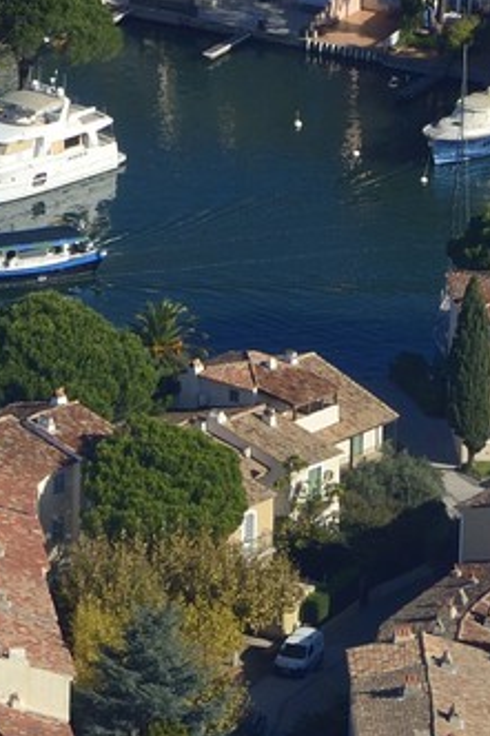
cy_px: -503
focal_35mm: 964
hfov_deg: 1.4
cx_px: -411
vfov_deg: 2.1
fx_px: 19701
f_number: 13
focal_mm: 200
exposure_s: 1/1250
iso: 800
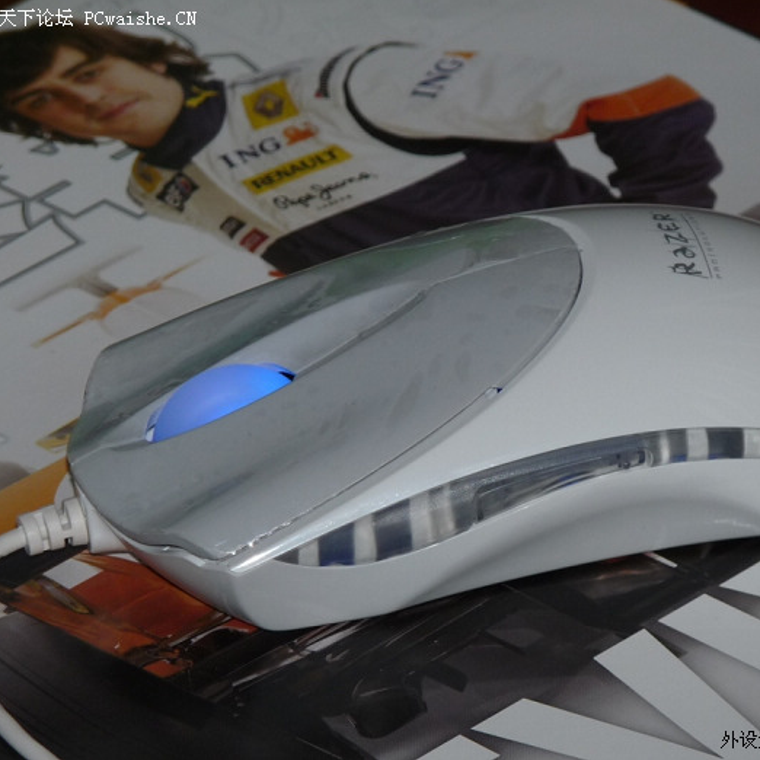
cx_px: 459
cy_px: 379
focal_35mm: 404
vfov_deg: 4.3
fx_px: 10035
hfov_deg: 4.3
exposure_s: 1/125
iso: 100
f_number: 3.7
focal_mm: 42.6
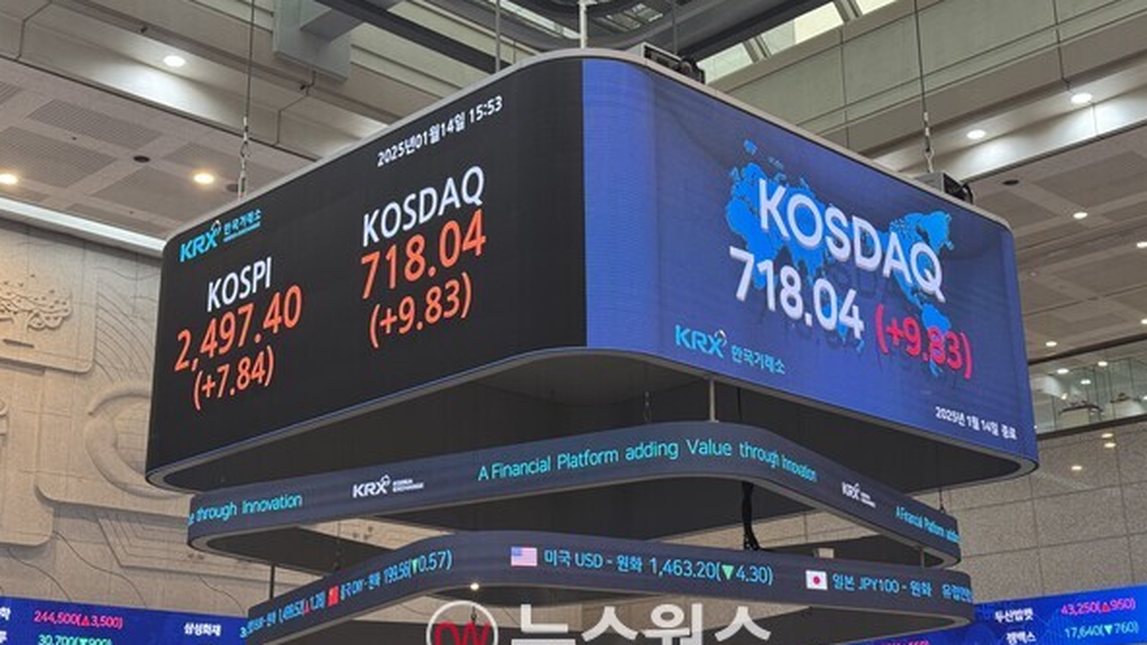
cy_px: 283
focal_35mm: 53
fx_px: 1612
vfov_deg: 22.6
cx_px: 572
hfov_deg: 39.2
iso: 100
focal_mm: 6.76
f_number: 1.78
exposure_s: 1/60
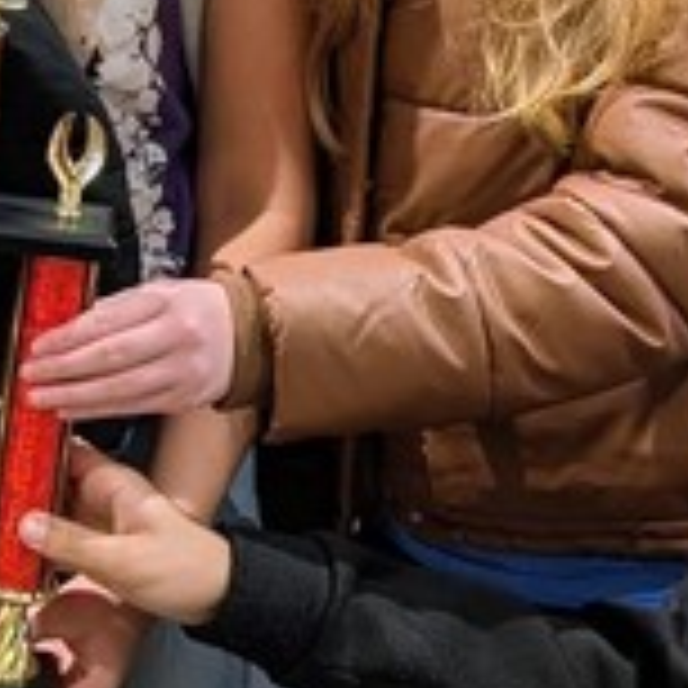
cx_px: -90
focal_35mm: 139
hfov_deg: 12.3
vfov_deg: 12.6
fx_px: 3126
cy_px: 393
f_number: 1.68
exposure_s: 1/60
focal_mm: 6.9
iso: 150
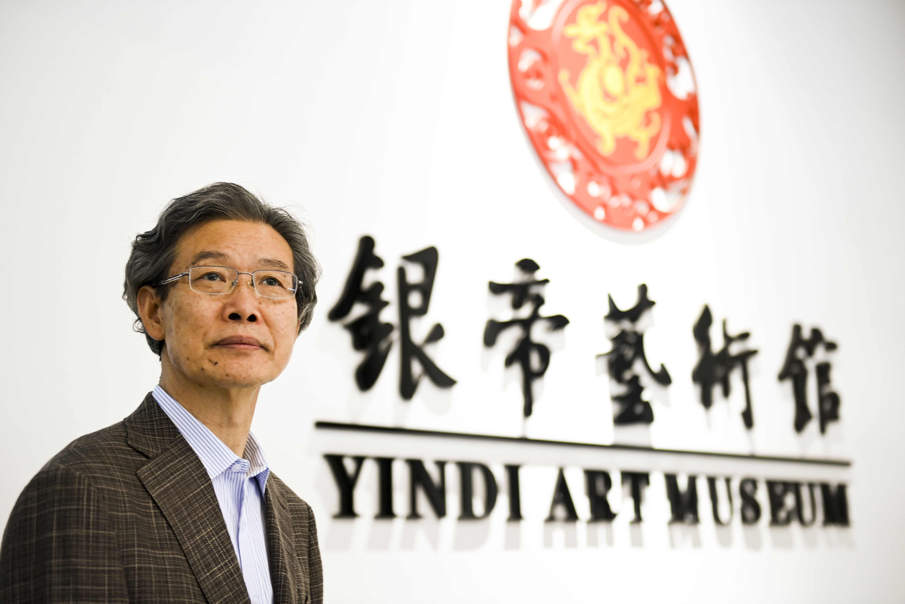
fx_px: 1408
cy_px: 302
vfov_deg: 24.2
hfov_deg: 35.6
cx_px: 452
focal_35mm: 56
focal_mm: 56
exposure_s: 1/125
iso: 1600
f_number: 2.8
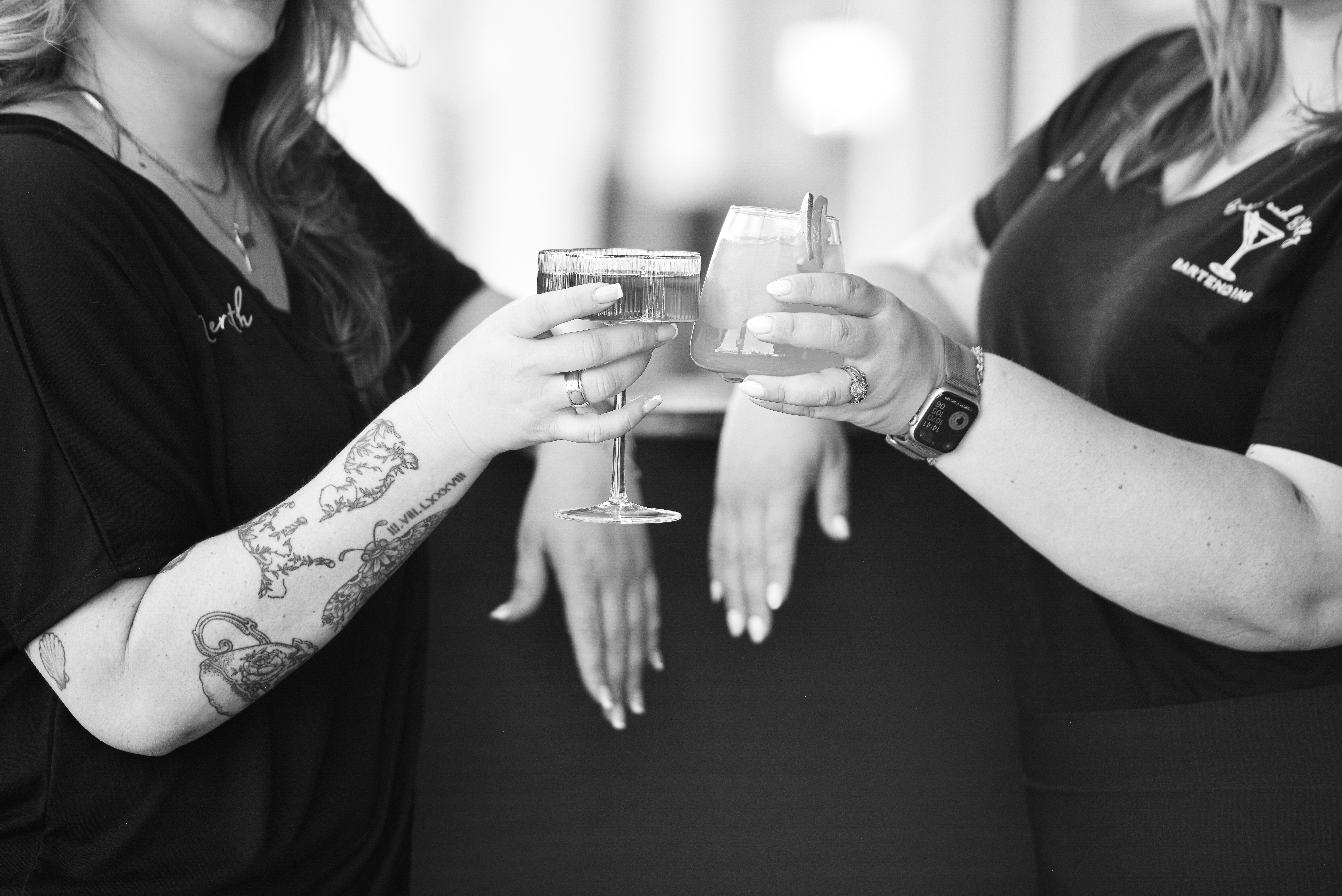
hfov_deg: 10.3
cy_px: 448
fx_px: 7457
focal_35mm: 200
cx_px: 671
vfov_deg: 6.9
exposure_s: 1/500
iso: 320
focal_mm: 200
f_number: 3.2
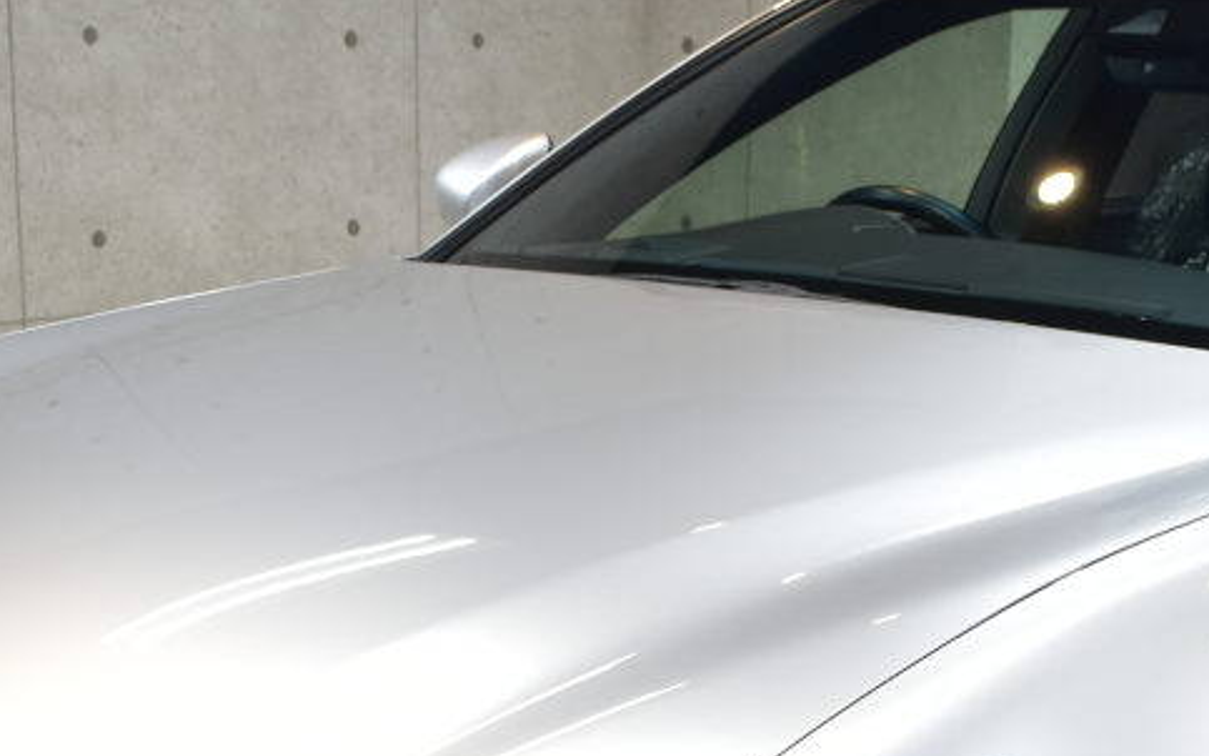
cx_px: 896
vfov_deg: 13.4
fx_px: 3131
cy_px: 904
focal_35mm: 95
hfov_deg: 21.7
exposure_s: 1/80
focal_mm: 20
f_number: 3.5
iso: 400
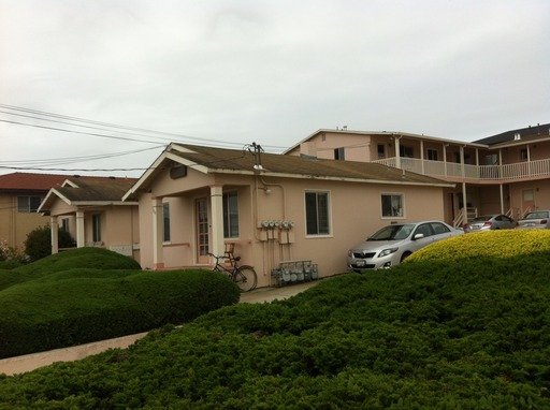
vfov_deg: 40.6
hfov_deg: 52.7
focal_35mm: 35
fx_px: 555
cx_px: 275
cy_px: 205
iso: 80
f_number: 2.8
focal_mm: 3.85
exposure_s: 1/2011
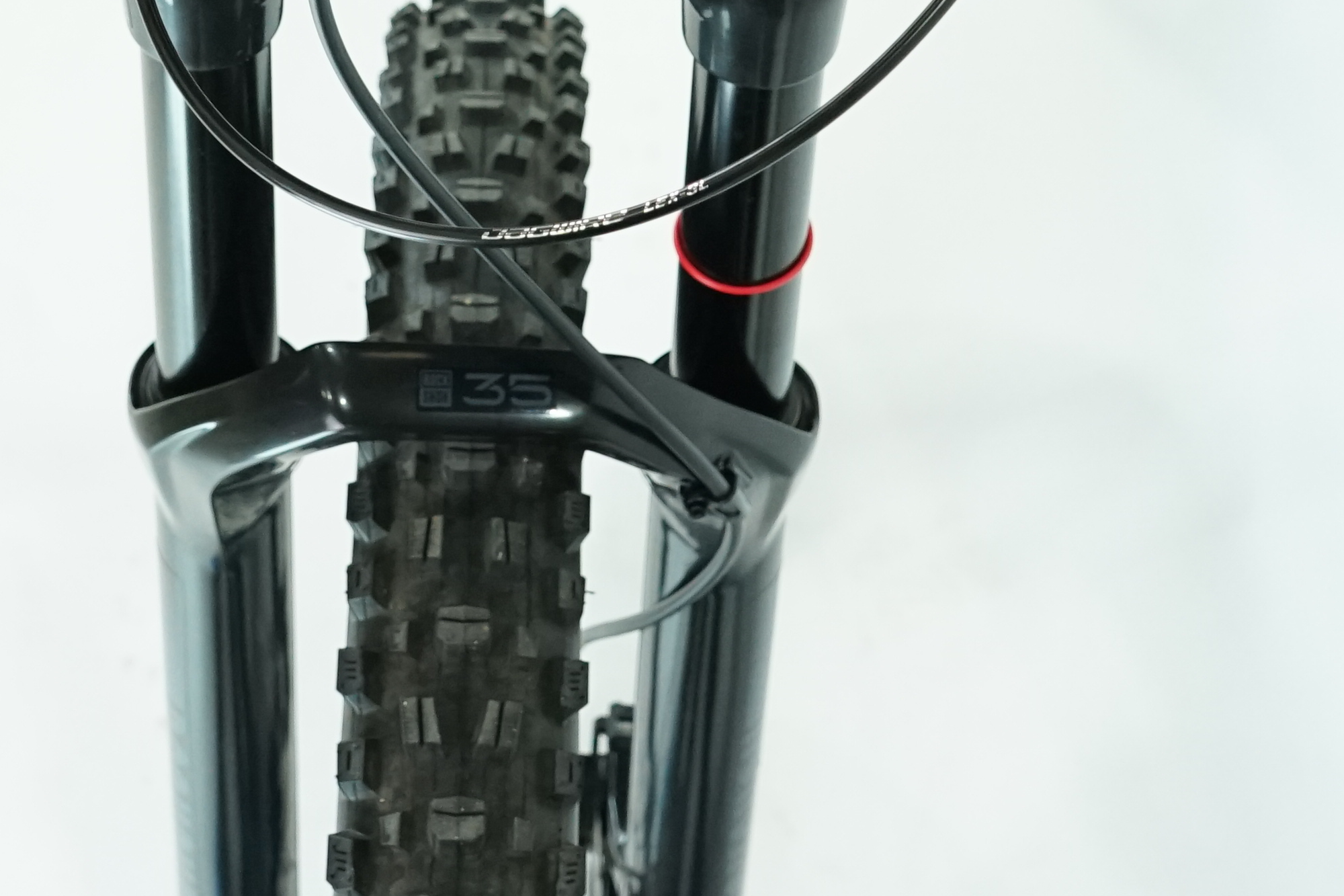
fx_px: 3919
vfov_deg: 12.6
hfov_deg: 19.4
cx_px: 479
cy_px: -313
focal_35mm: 105
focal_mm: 35
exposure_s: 1/200
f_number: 5.6
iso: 2000
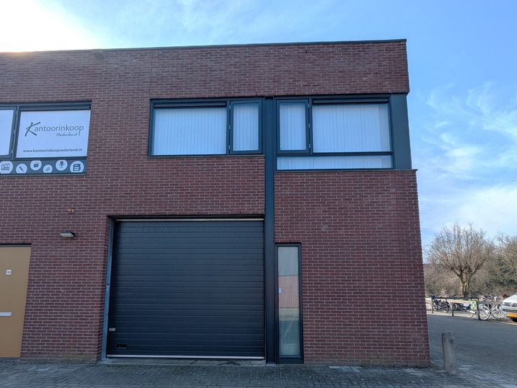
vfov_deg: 64.7
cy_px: 250
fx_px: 299
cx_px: 253
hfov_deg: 81.7
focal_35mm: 20
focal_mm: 1.83
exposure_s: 1/3559
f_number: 2.2
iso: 37
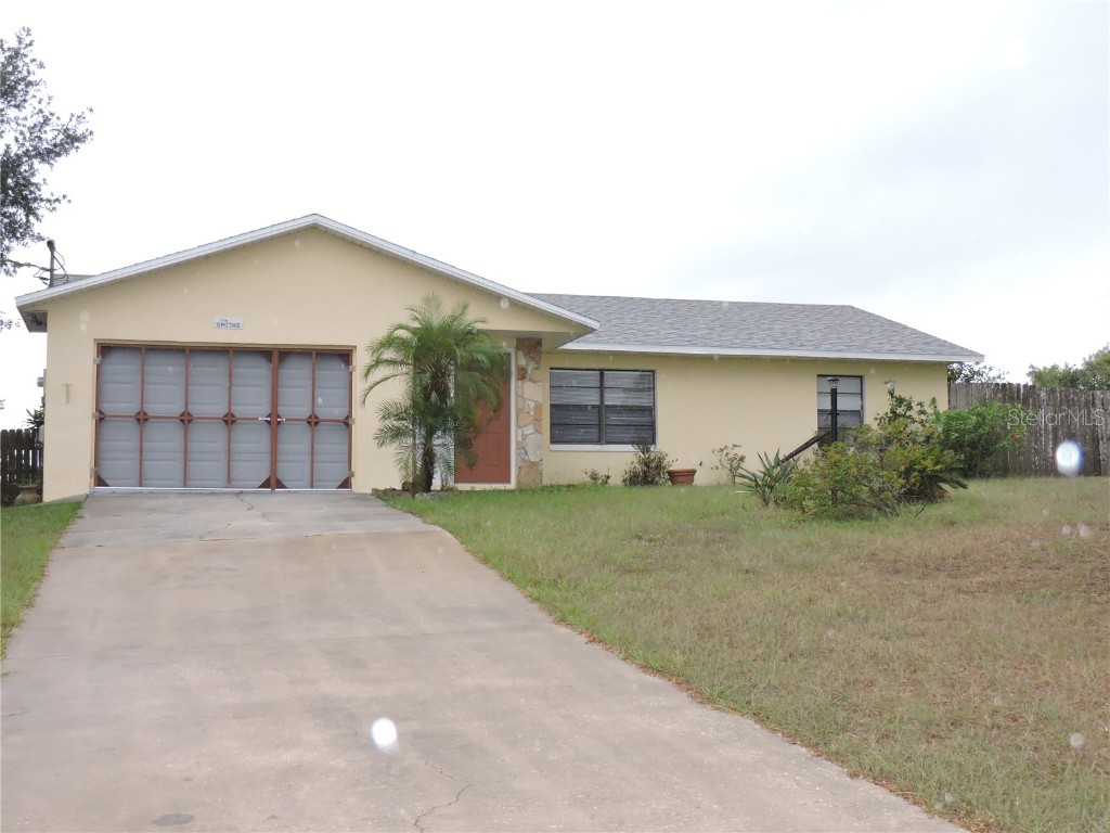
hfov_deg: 40.4
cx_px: 555
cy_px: 416
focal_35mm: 47
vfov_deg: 30.9
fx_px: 1507
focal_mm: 8.4
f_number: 3.5
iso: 560
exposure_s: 1/800
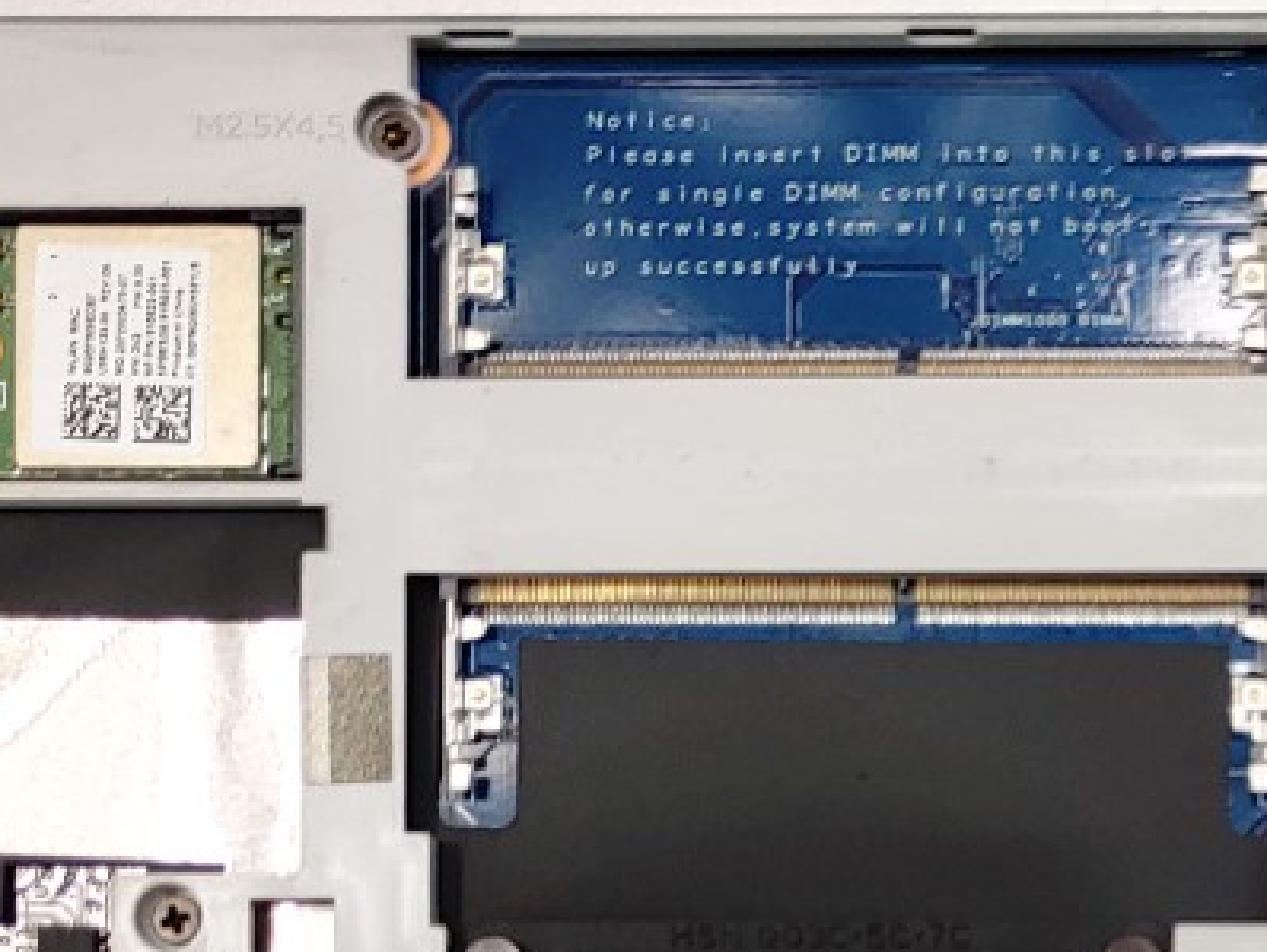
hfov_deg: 20.1
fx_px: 3443
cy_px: 1293
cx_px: 1334
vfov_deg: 14.9
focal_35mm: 94
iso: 50
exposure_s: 1/223
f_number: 1.8
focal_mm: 4.36
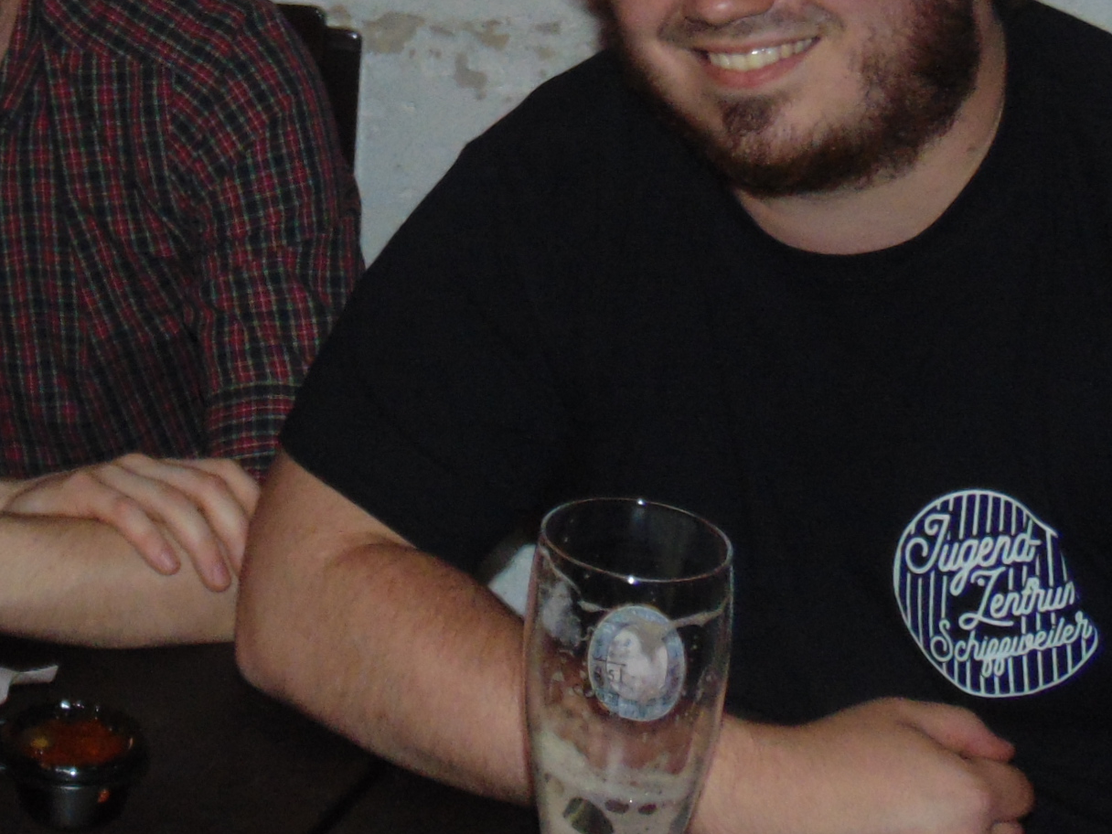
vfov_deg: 19.2
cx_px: -95
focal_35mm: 75
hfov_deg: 24.4
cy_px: 27
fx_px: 2409
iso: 200
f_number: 3
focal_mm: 4.5
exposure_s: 1/8
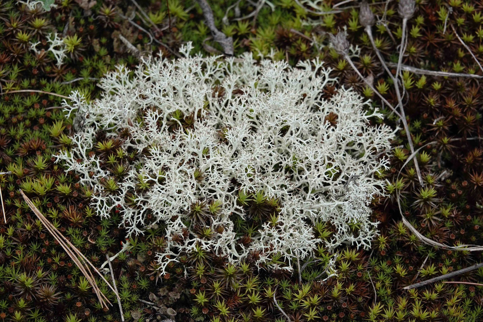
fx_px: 4574
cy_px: 161
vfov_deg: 4.0
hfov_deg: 6.0
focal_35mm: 341
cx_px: 242
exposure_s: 1/250
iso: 125
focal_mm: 124.94
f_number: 4
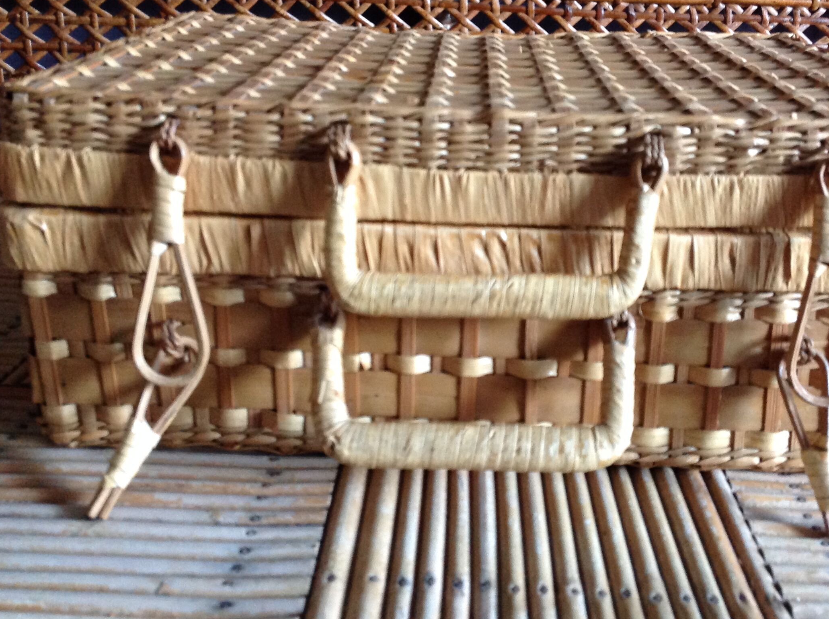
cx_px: 486
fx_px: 1052
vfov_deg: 32.7
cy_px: 268
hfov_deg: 42.8
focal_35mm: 44
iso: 250
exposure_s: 1/15
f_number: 2.4
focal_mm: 4.28
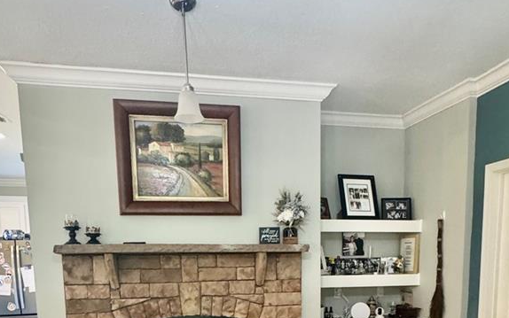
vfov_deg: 37.0
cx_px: 259
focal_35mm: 31
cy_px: 308
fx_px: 430
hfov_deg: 61.2
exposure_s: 1/60
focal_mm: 2.22
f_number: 2.2
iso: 640
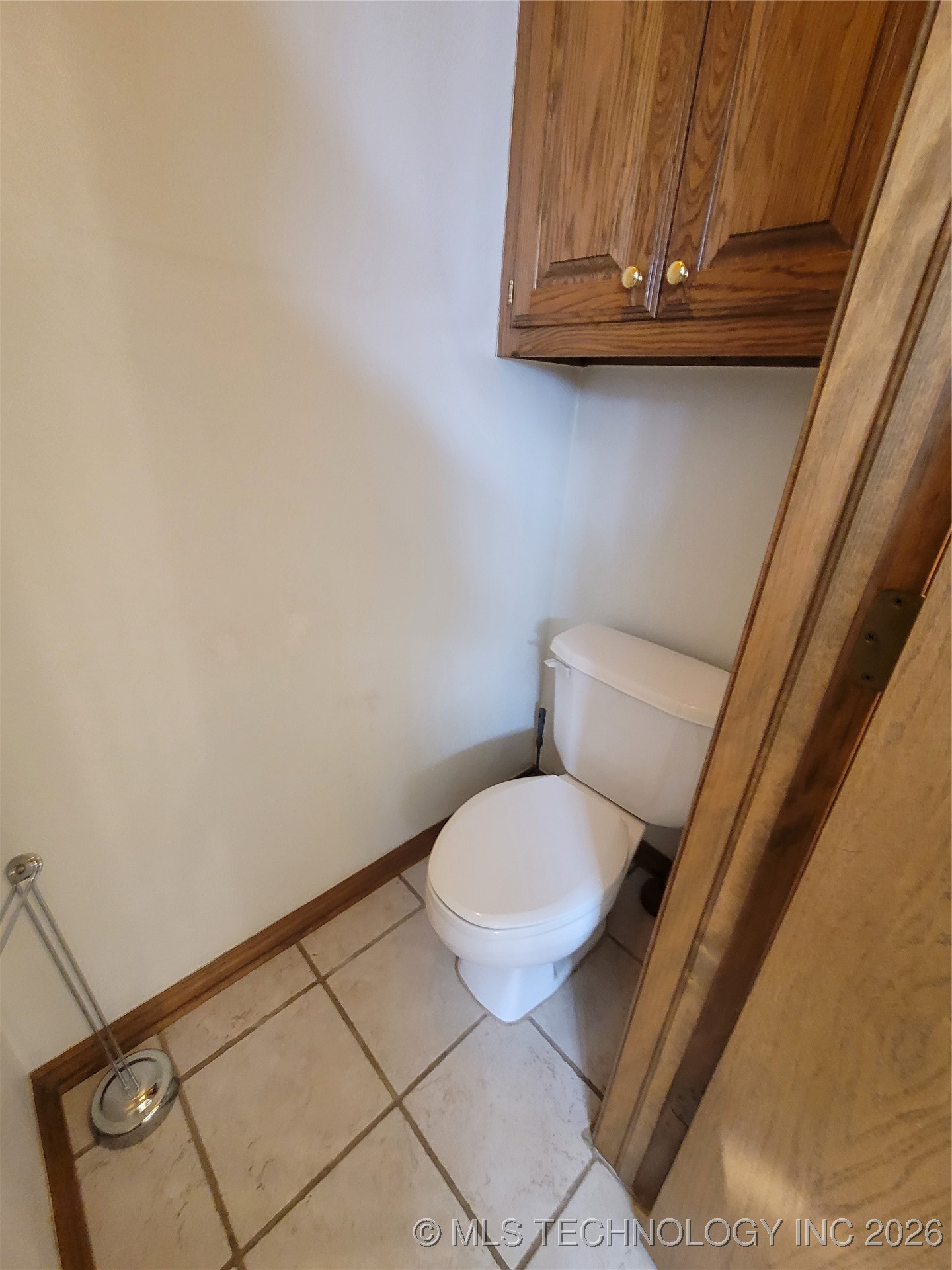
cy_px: 635
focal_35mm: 13
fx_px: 477
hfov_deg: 89.9
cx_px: 476
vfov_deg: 106.2
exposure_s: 1/30
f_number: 2.2
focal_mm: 2.2
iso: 320
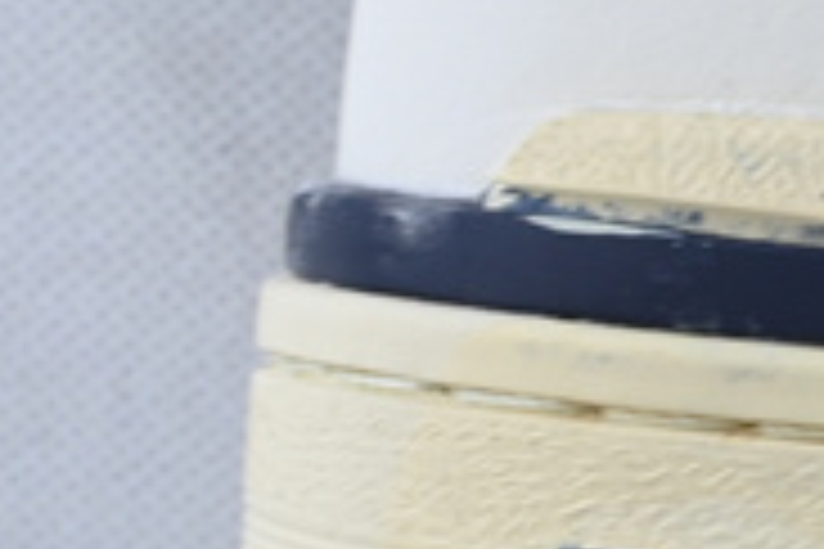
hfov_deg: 5.7
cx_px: 2648
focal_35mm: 334
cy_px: 126
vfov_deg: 4.1
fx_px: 7644
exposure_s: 1/15
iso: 100
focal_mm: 34
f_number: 10
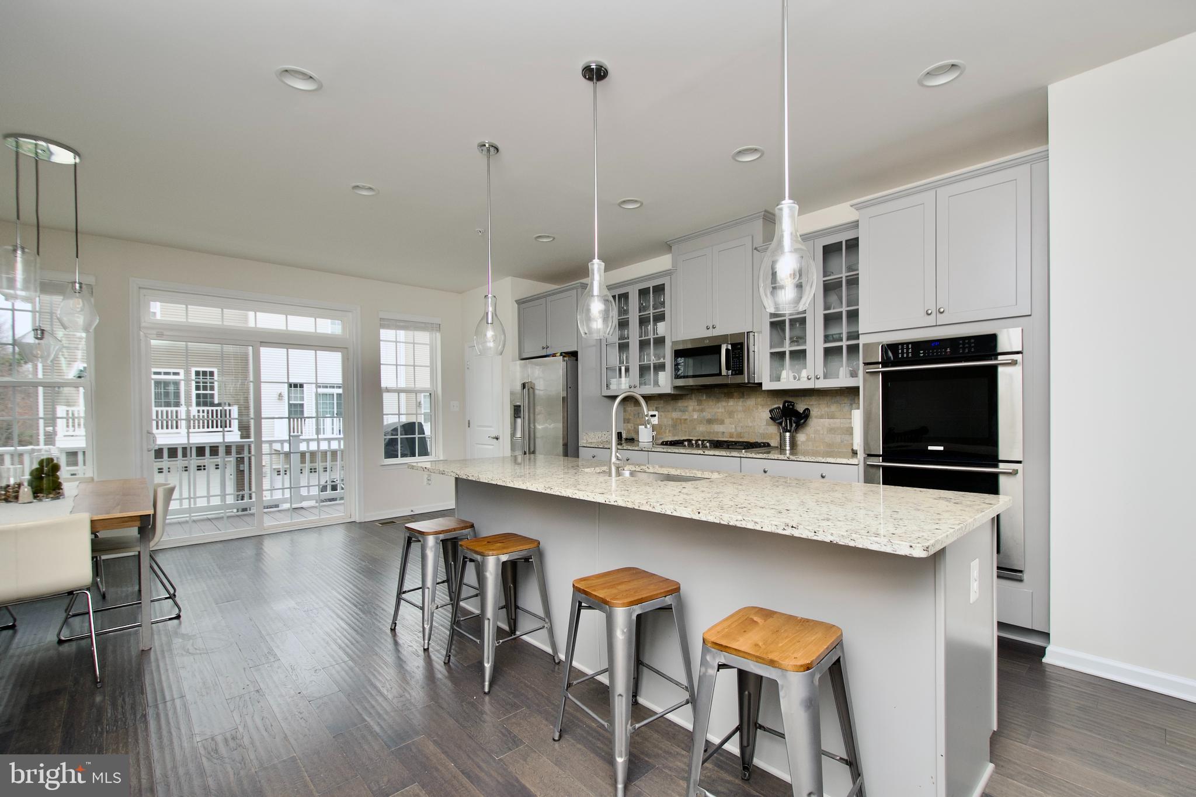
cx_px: 598
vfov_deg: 77.3
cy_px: 398
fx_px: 498
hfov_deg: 100.4
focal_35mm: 15
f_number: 7.1
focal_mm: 10
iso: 320
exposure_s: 1/200
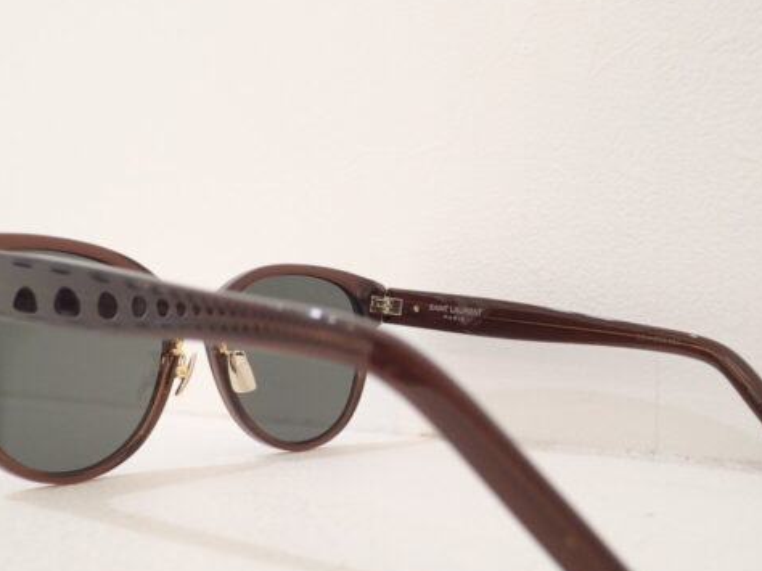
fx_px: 836
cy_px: 339
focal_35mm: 38
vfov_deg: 37.6
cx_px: 376
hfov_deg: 49.0
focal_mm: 5.5
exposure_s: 1/30
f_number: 2.3
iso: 250
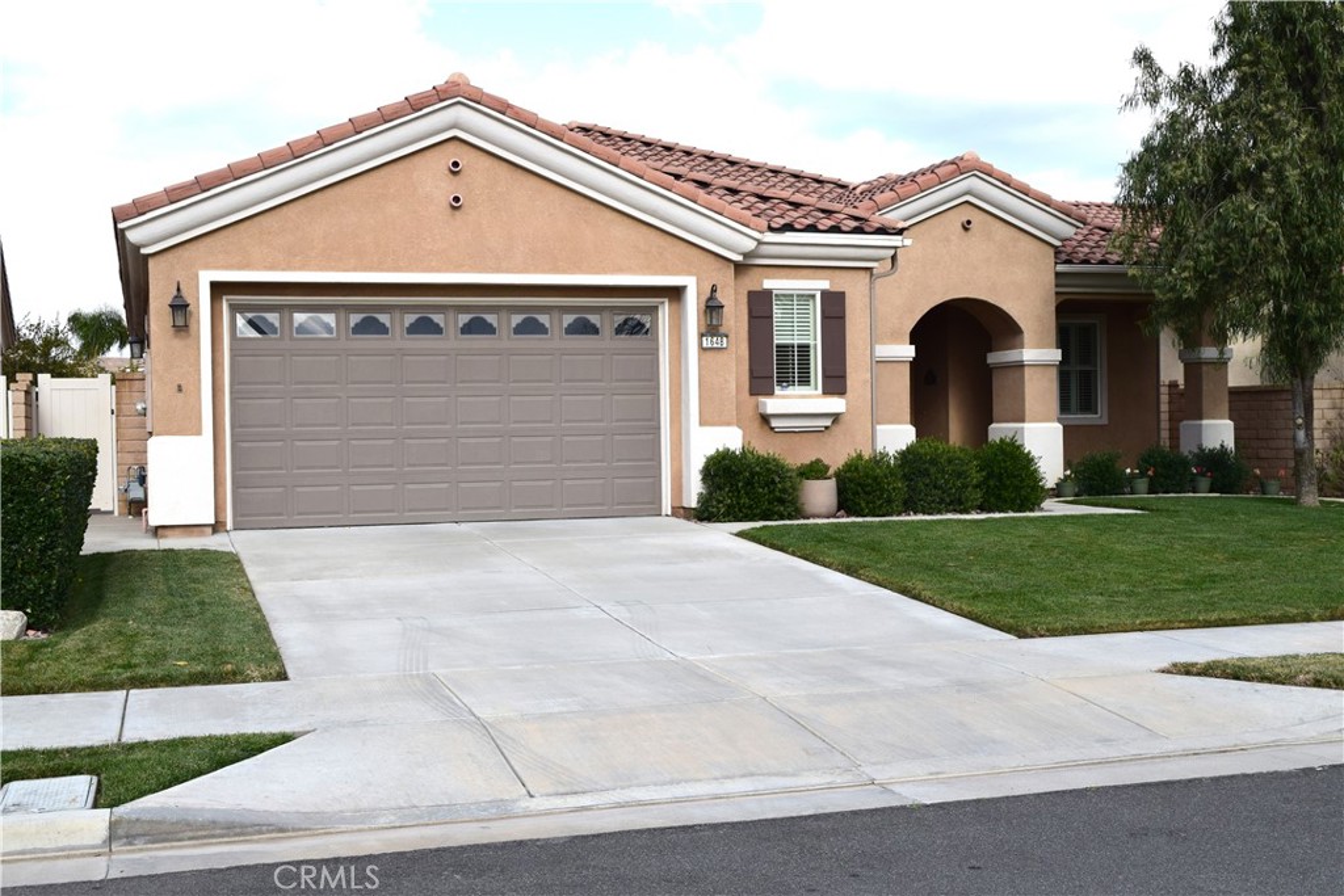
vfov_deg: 29.9
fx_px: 1680
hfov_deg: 43.6
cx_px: 672
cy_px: 448
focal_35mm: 45
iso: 400
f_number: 11
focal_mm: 30
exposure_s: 1/400
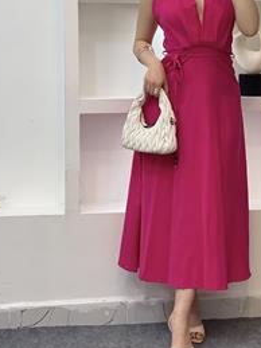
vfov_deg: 23.4
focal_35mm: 83
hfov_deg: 17.7
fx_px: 835
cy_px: 104
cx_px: 167
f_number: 2
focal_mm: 6
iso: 80
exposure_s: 1/100
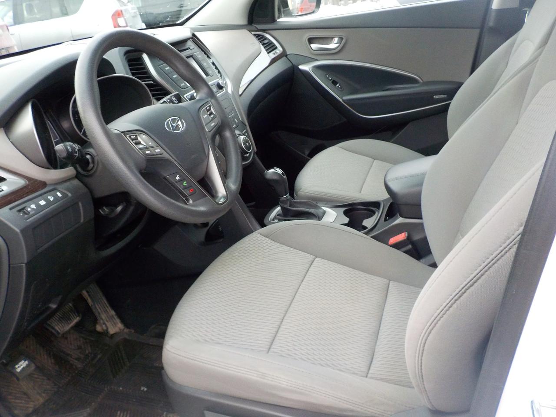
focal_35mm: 30
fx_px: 482
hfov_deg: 60.0
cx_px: 278
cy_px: 208
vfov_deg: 46.8
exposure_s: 1/30
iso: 250
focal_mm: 4.1
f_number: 3.3
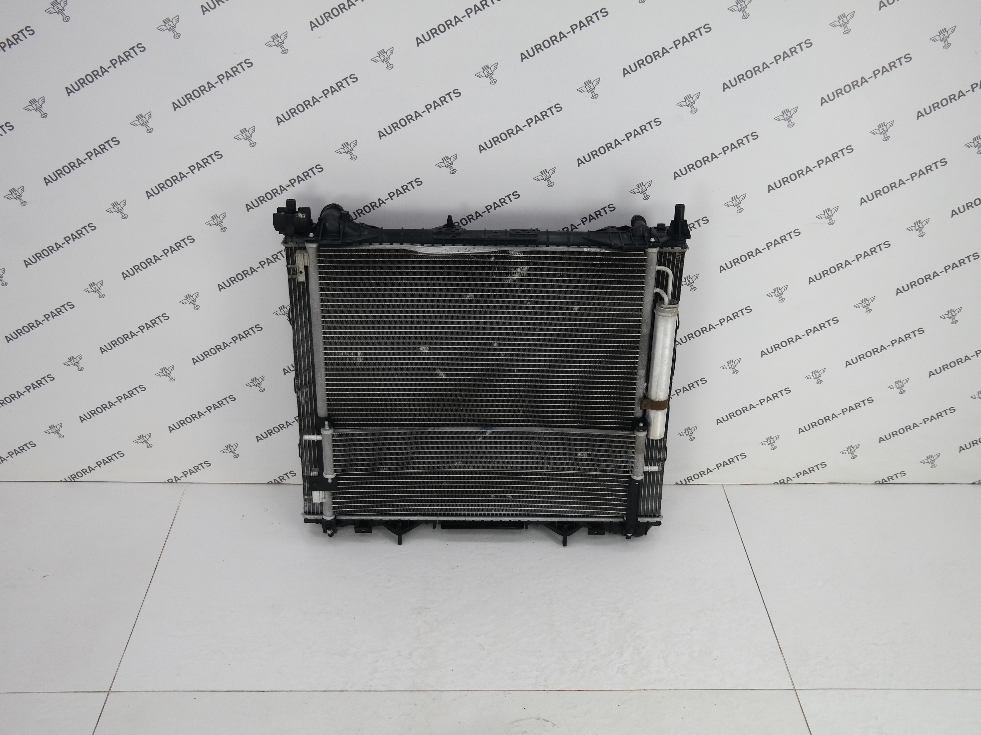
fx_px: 1020
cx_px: 489
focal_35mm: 36
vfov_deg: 39.7
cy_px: 365
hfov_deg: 51.4
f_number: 4
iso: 100
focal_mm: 22
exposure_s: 1/80
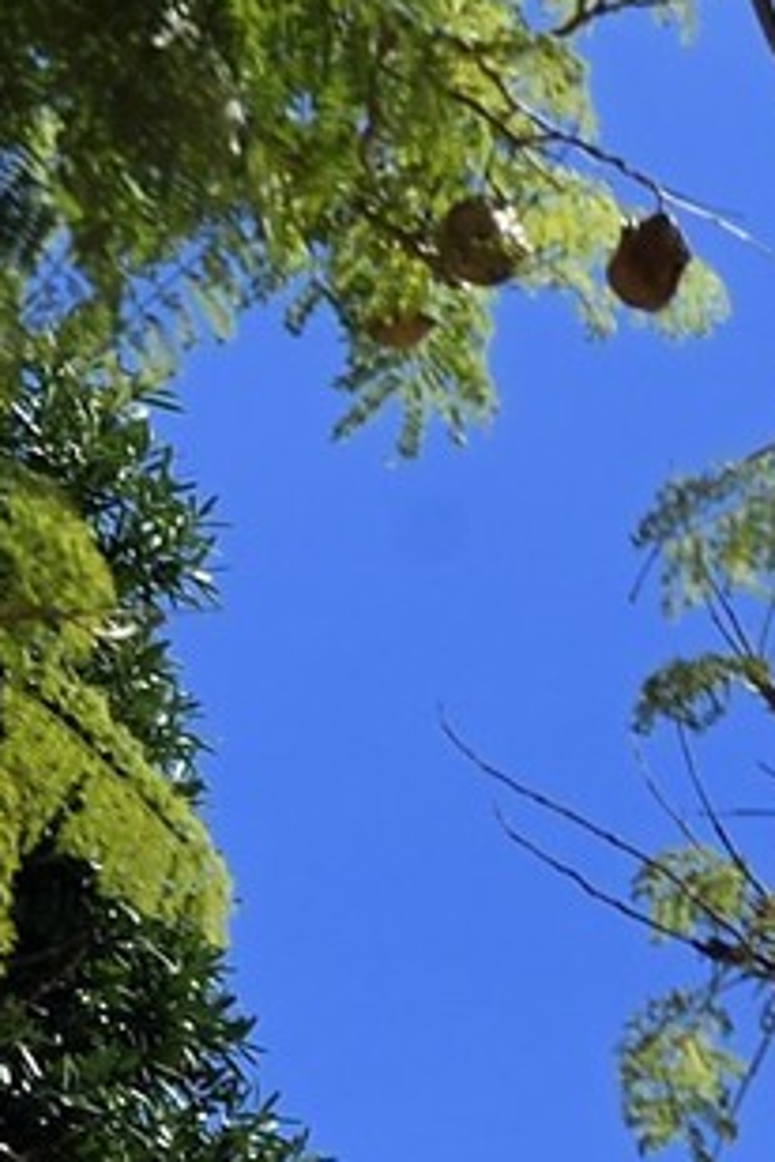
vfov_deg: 5.3
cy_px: 3896
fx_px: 11560
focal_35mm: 358
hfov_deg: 3.7
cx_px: 2607
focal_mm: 46
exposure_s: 1/500
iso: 200
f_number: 9
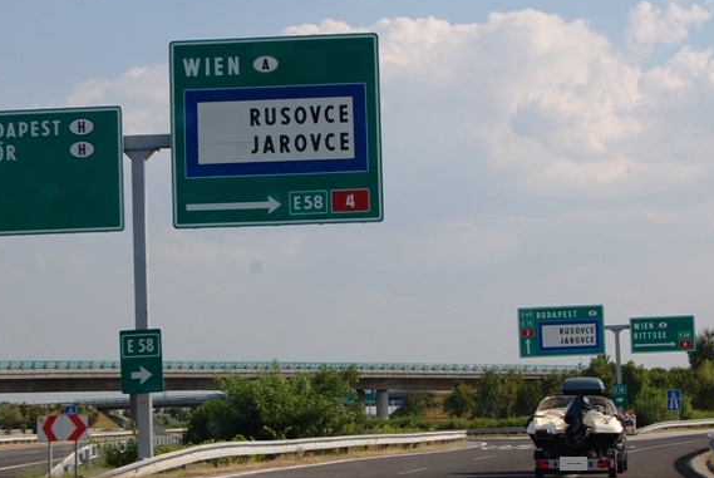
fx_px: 1926
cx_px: 326
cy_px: 178
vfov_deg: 14.1
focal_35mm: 97
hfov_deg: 21.0
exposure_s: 1/125
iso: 200
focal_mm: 46
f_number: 5.6
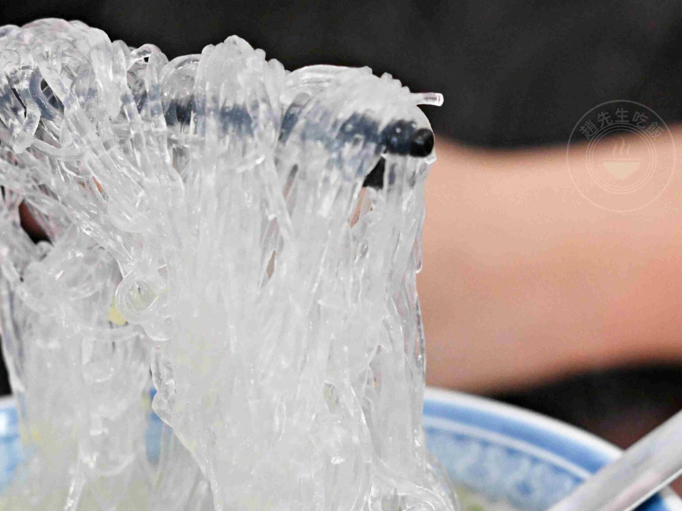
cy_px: 341
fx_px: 2404
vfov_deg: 12.1
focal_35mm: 122
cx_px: 289
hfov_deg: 16.1
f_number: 3.2
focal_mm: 50
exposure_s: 1/200
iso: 2800
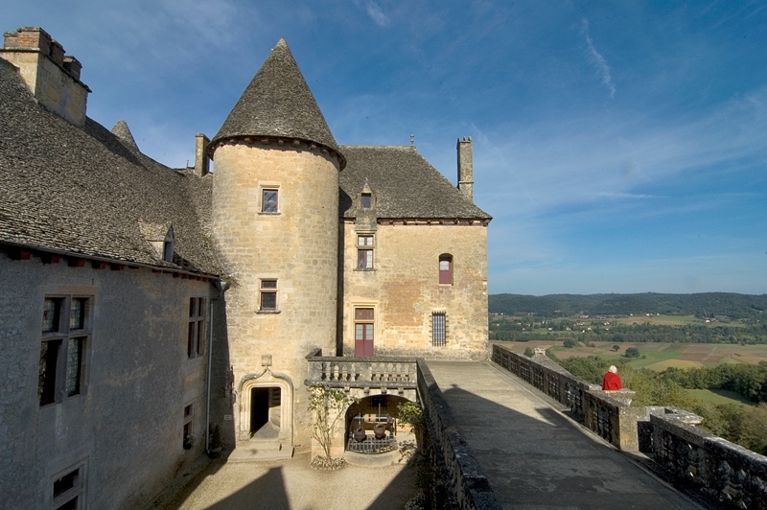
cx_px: 384
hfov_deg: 90.0
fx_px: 383
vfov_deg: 67.3
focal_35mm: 18
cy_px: 255
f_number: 20
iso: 200
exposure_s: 1/125
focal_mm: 12
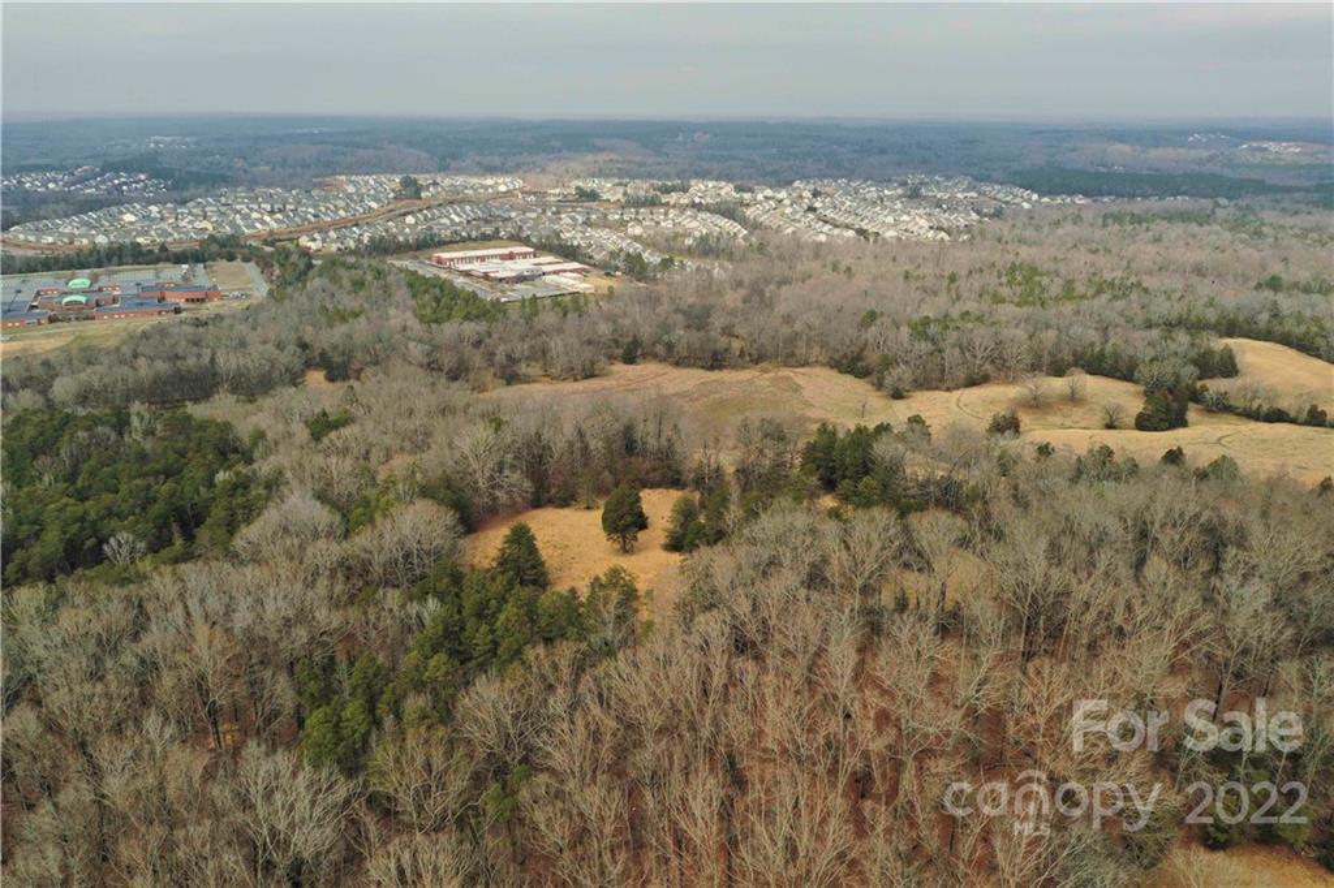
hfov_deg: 65.5
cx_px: 667
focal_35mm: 28
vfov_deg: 46.4
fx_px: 1037
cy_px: 444
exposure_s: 1/60
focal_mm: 10.26
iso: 100
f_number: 5
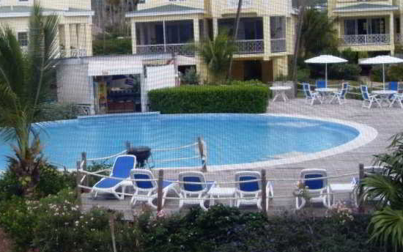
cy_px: 102
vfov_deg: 22.7
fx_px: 626
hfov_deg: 35.4
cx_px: 145
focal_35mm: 57
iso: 80
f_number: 7
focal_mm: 6.3
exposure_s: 1/125
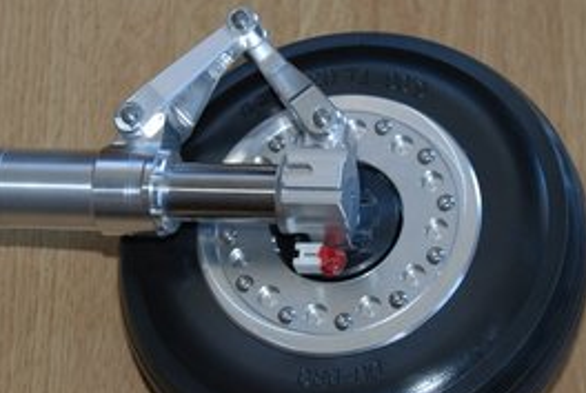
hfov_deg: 17.3
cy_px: 220
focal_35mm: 118
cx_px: 280
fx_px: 1924
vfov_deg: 11.7
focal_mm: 52
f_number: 5.6
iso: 320
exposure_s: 1/60
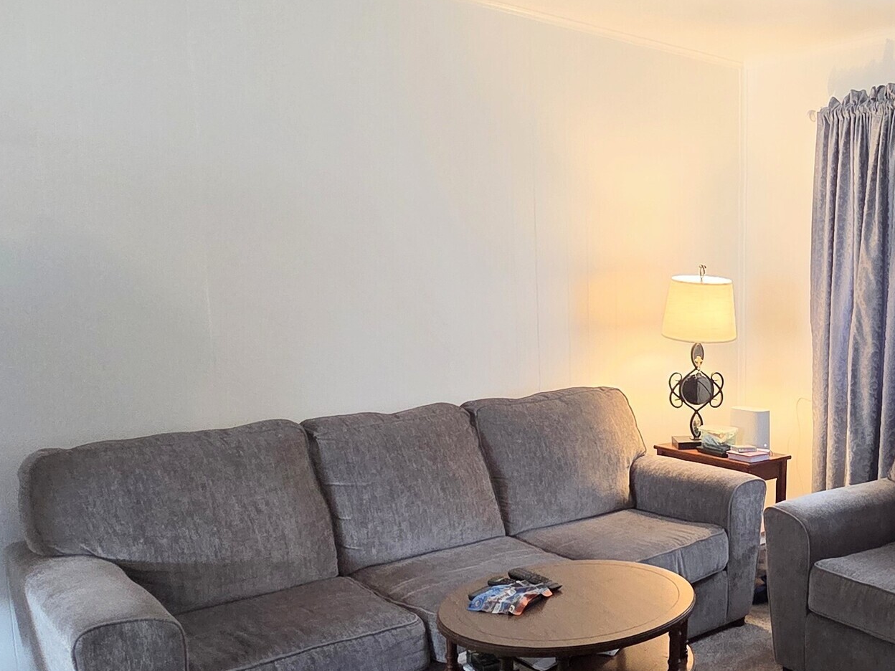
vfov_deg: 43.8
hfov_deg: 51.4
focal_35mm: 32
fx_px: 827
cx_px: 775
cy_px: 417
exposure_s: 1/60
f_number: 2.2
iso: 640
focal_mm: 2.2
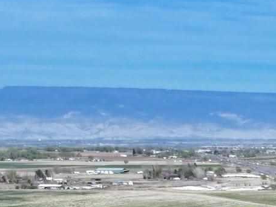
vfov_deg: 9.3
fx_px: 1108
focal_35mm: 139
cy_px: 533
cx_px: 662
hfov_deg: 11.7
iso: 100
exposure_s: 1/2000
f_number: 2.8
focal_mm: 12.29
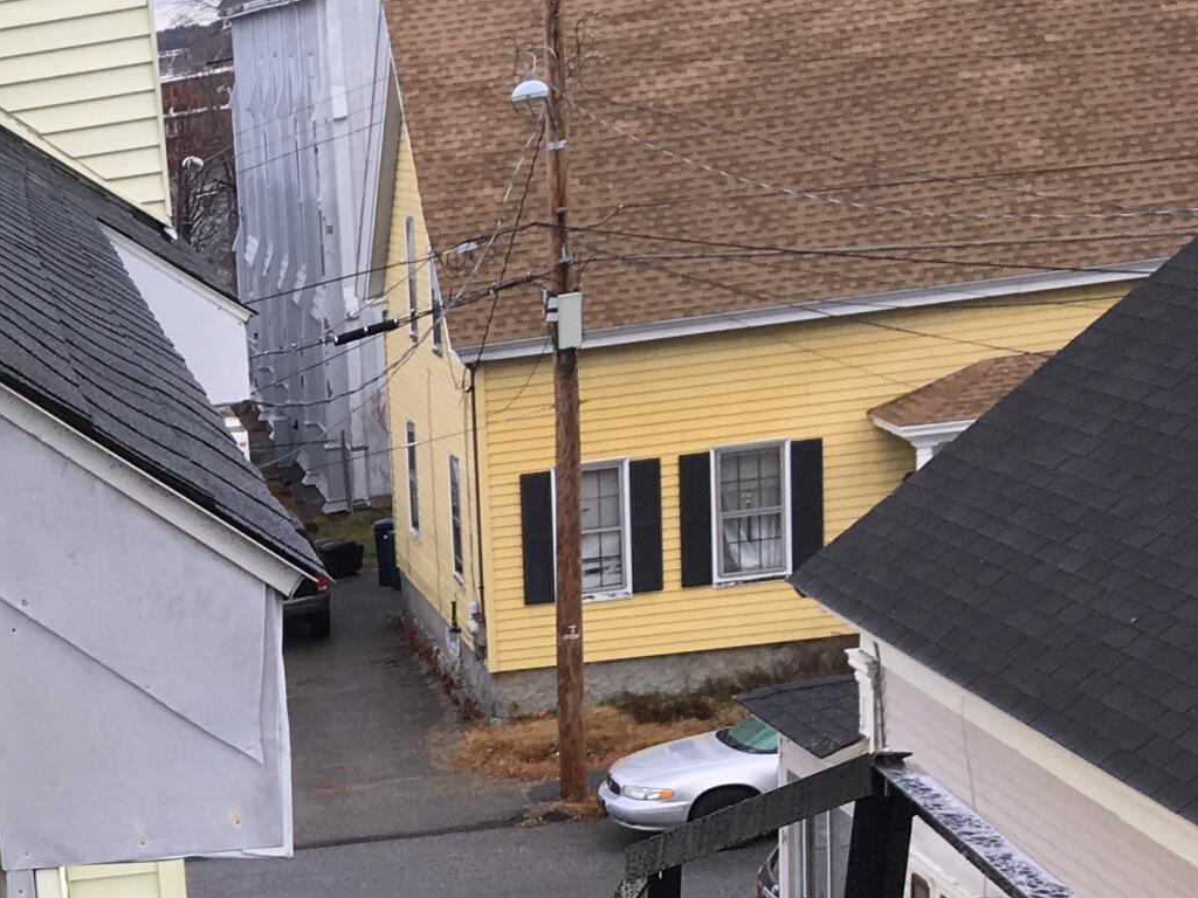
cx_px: -456
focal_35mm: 85
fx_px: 2942
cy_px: 1036
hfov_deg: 20.5
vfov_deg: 16.7
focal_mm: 4.15
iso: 25
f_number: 2.2
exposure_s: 1/291
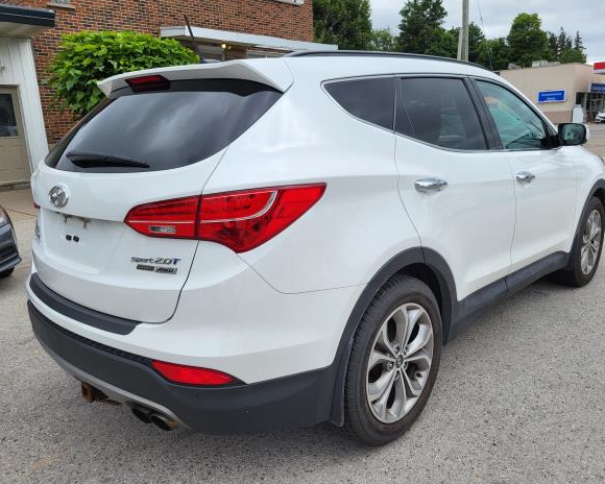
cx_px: 298
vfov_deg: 51.5
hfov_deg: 62.2
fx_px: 501
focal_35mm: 28
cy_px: 239
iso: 40
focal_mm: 5.4
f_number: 1.8
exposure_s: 1/1920
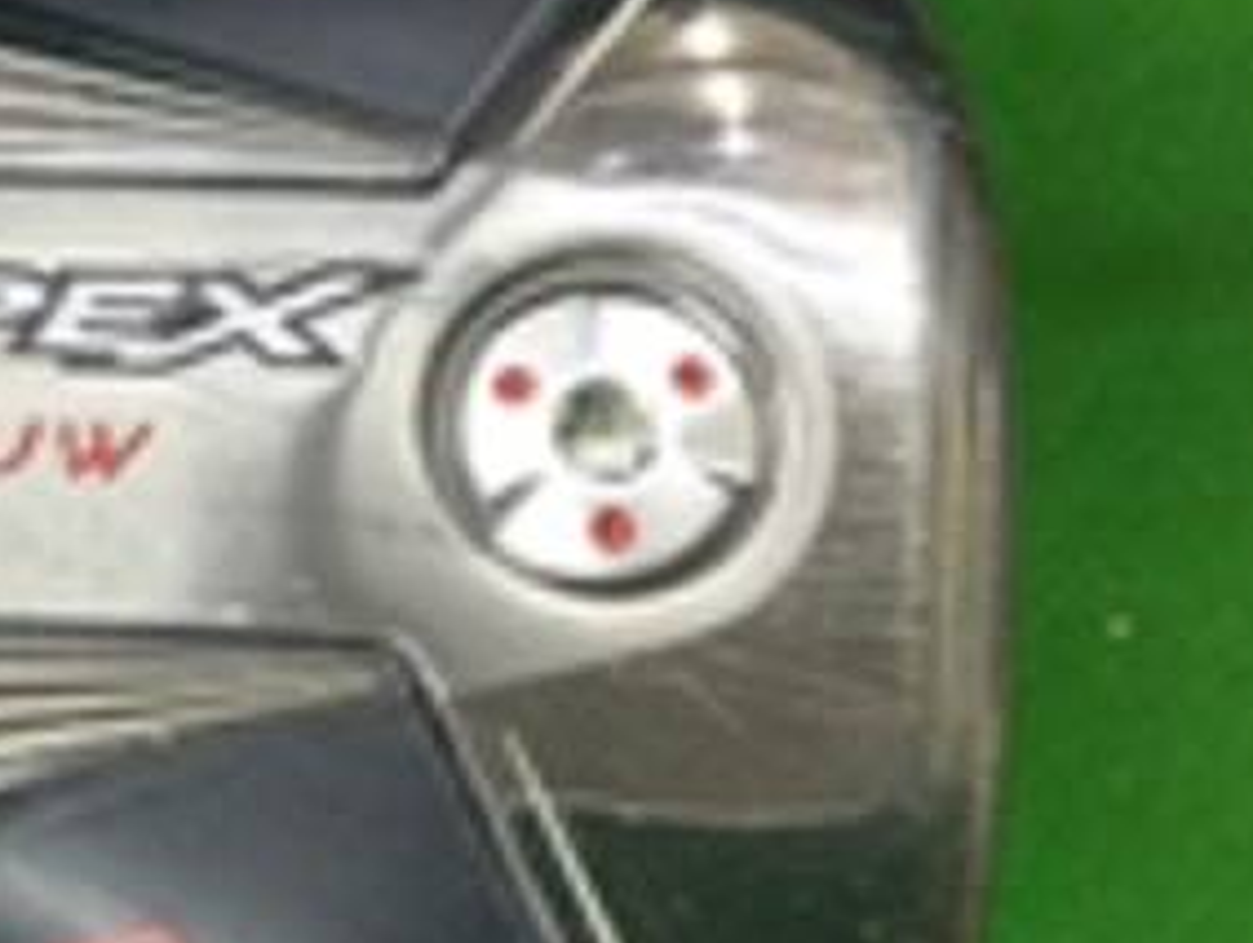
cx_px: 257
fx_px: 2537
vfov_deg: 21.0
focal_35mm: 70
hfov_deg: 27.2
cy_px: 567
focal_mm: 3.3
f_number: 2.4
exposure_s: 1/30
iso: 100
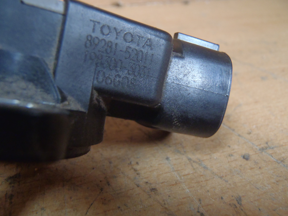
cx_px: 144
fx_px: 308
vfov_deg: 38.7
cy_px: 108
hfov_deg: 50.1
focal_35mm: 37
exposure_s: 1/4
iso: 320
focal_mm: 6.64
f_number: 4.7
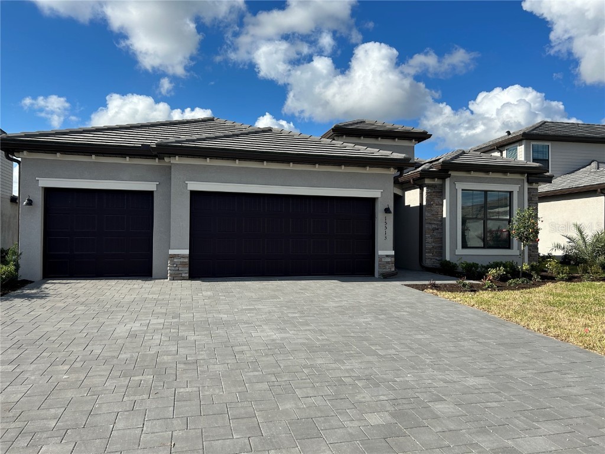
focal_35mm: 26
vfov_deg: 53.1
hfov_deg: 67.3
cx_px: 302
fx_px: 454
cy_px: 227
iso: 50
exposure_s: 1/4444
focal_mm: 5.7
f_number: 1.5
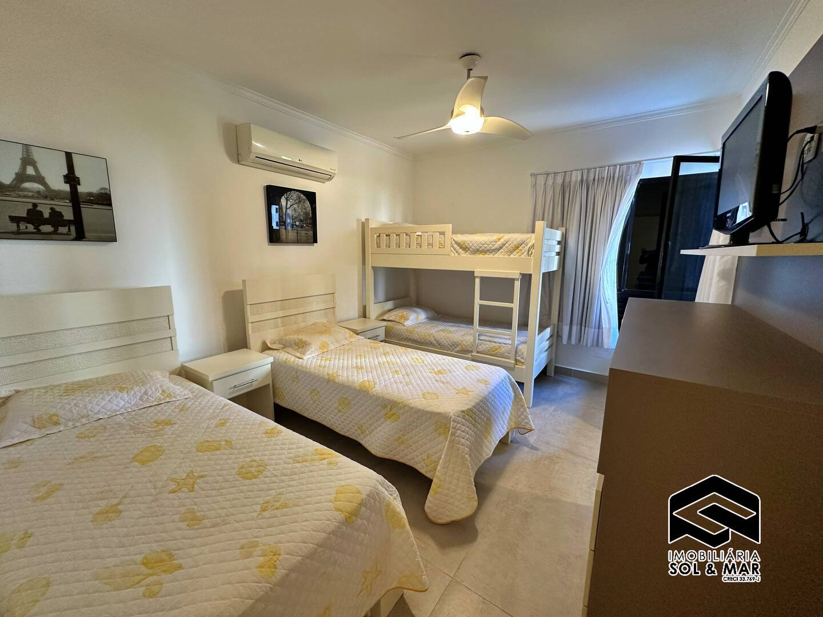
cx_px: 412
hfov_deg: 102.1
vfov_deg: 85.7
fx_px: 333
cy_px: 308
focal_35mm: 14
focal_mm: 2.22
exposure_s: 1/60
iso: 160
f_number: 2.2
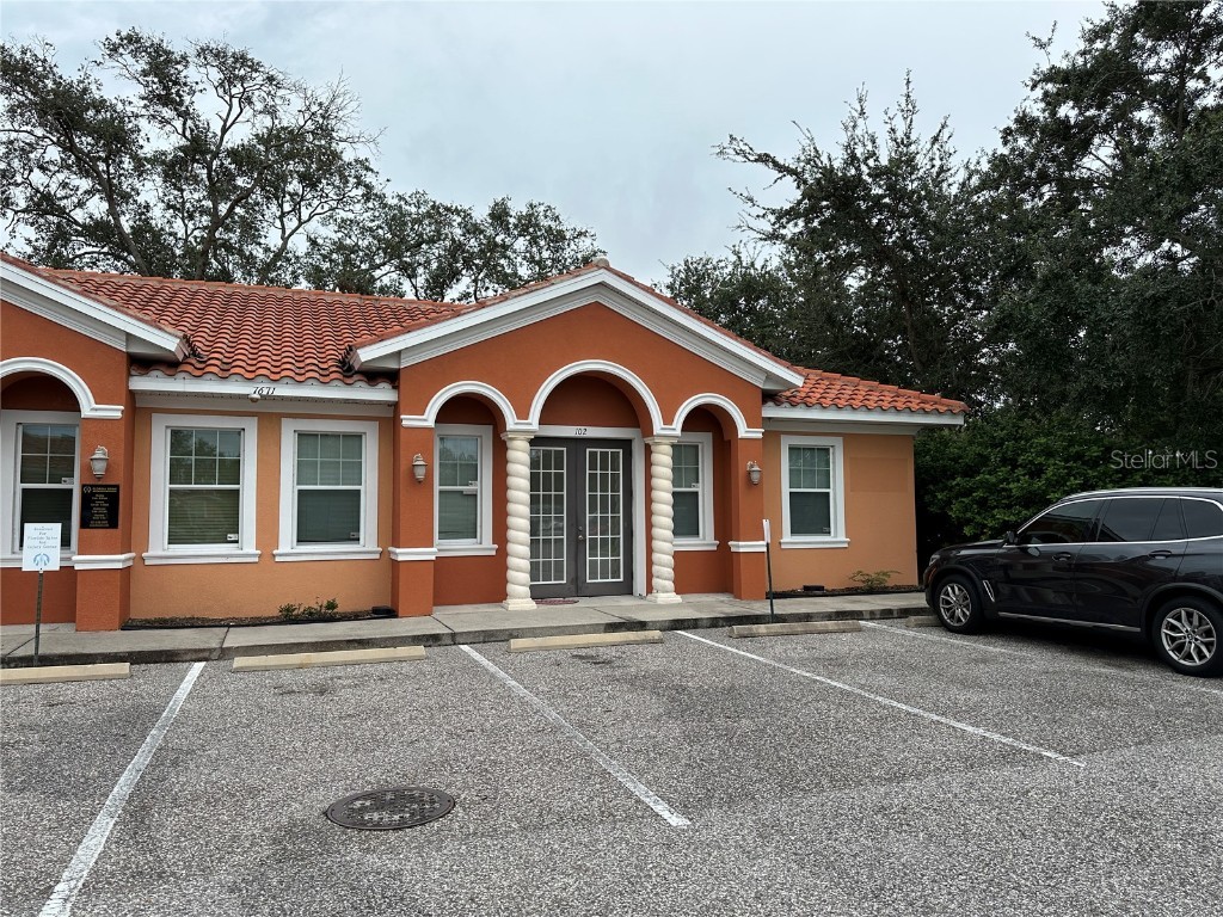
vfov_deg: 56.8
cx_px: 612
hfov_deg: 71.6
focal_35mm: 24
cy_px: 458
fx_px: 848
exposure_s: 1/2591
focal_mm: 6.86
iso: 80
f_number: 1.78
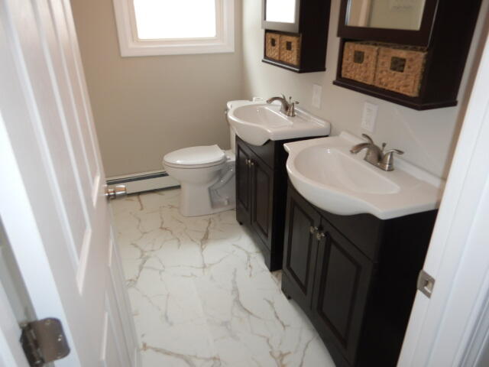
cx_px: 244
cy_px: 184
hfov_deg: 71.6
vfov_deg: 56.8
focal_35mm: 24
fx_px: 339
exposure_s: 1/50
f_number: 2.8
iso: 125
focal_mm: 4.3
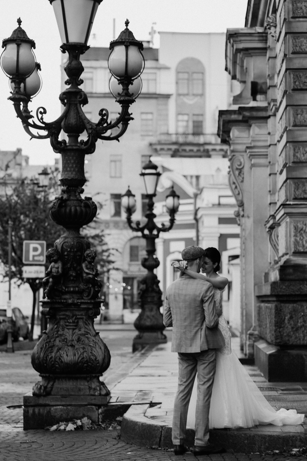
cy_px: 230
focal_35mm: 85
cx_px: 154
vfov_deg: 23.9
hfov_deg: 16.1
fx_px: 1087
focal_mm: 85
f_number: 2.8
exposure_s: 1/160
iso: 125
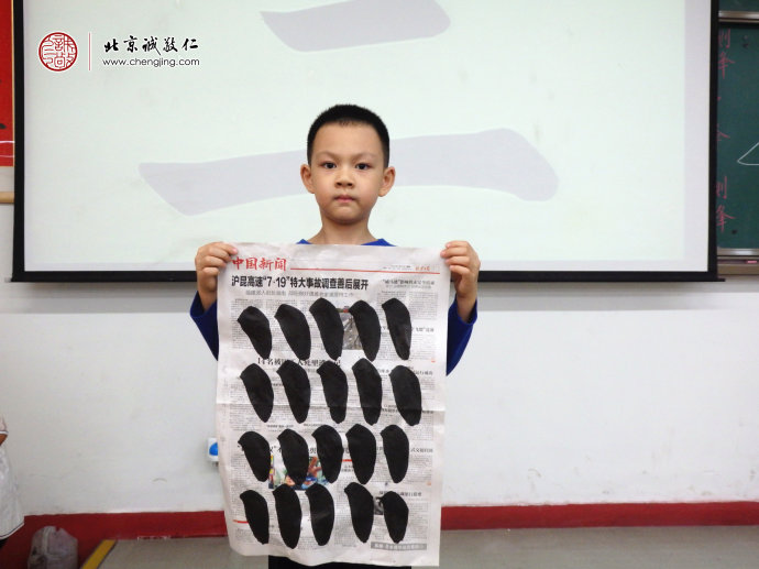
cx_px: 380
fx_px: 723
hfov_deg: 55.4
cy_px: 284
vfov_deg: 42.9
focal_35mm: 33
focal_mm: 6
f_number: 3.4
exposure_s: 1/60
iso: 320
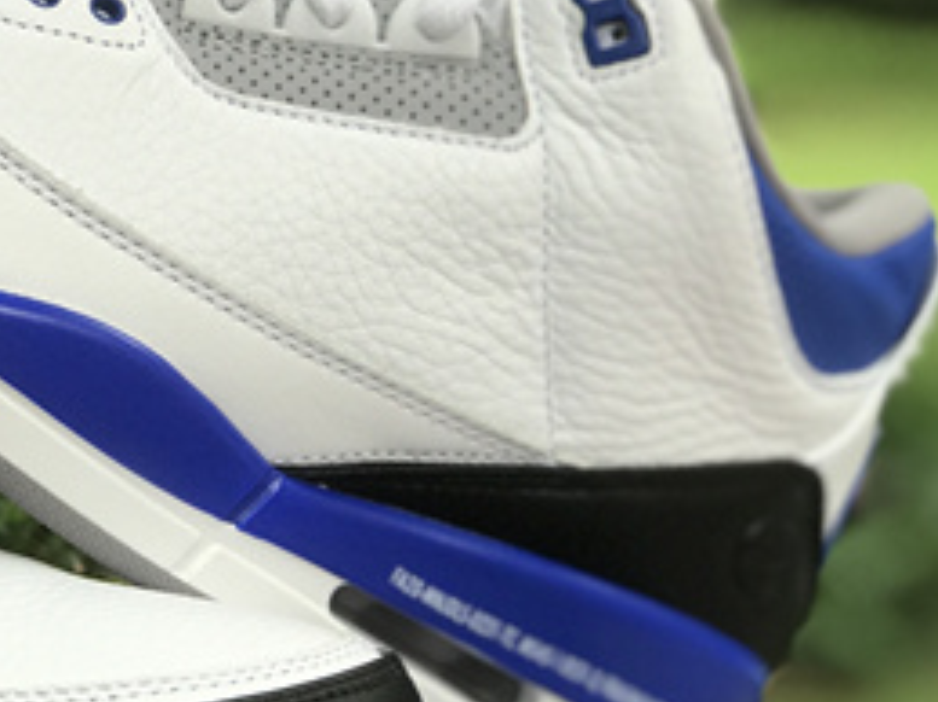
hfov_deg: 11.9
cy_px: 266
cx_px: -112
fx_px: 4415
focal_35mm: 163
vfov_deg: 9.1
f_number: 2.8
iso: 25
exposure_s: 1/100
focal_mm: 6.6
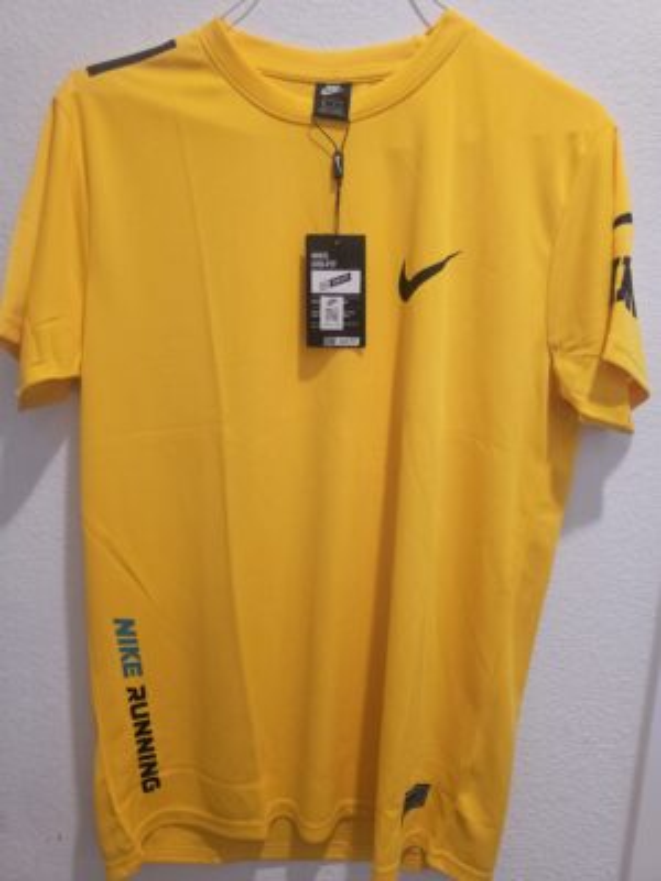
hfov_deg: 58.9
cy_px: 440
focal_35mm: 23
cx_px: 330
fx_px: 586
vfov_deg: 73.9
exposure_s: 1/120
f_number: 1.7
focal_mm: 6.3
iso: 250
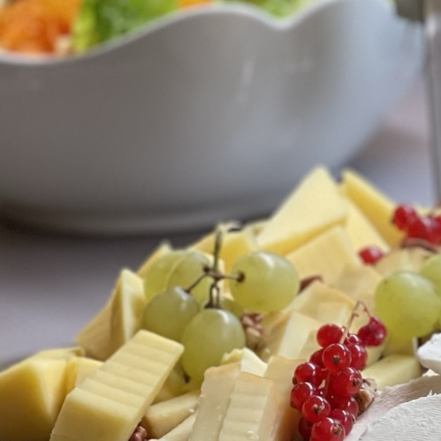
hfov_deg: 8.1
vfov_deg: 8.4
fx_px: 3012
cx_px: 724
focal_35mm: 209
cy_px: 333
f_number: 2.2
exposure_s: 1/100
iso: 160
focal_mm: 7.5
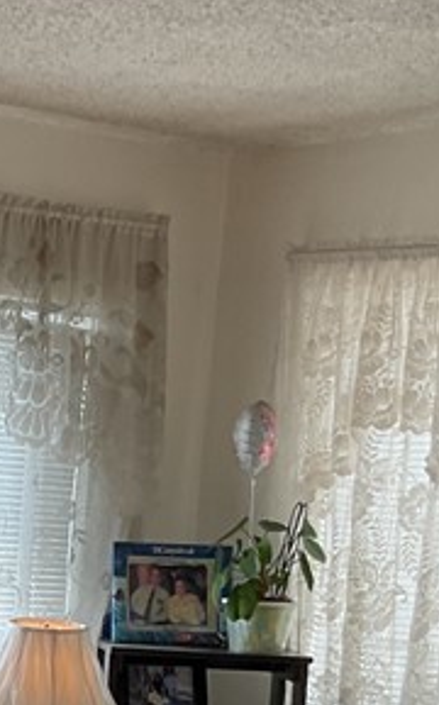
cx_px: -405
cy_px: 710
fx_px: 2092
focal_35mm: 109
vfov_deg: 18.6
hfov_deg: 11.0
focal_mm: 3
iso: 40
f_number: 1.8
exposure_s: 1/120
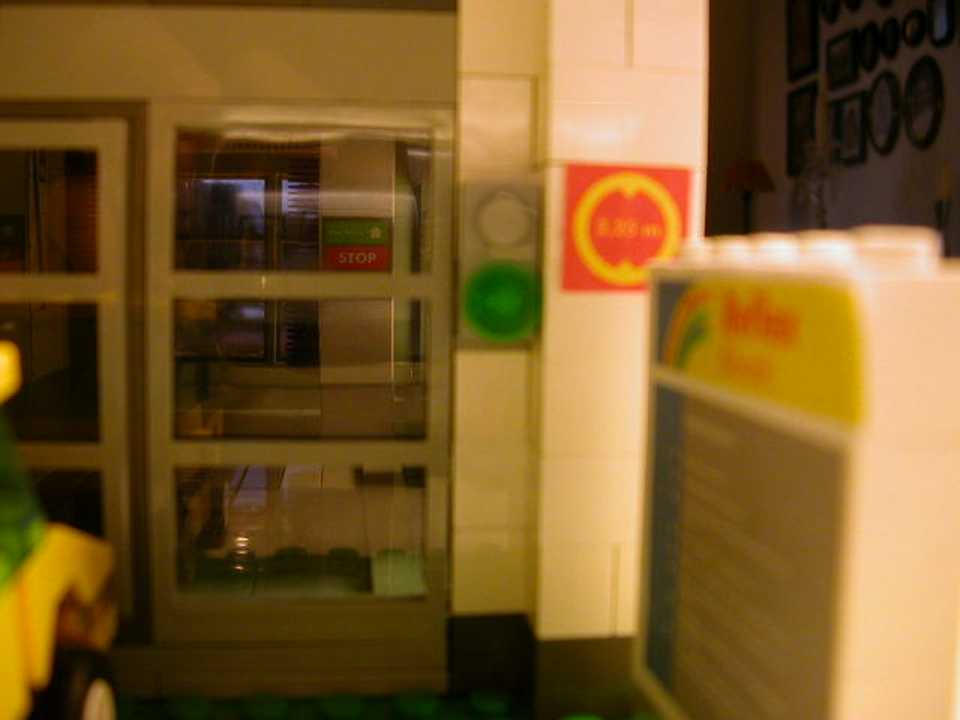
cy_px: 360
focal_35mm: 37
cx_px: 480
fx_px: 1026
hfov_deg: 50.1
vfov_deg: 38.7
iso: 100
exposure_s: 1/10.6
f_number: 2.7
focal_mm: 5.6
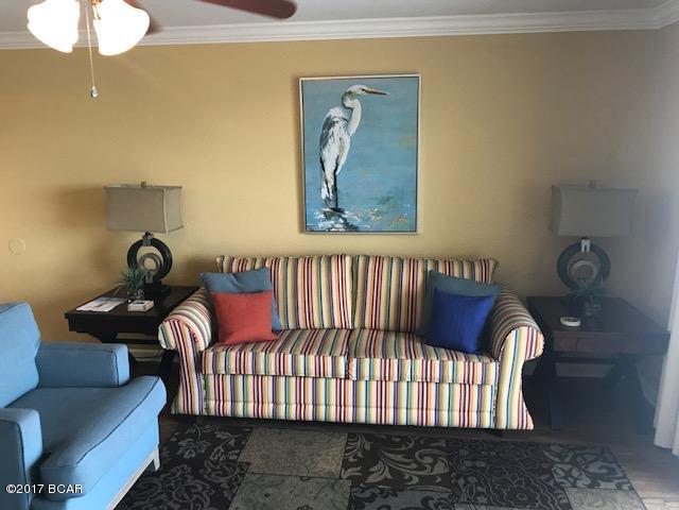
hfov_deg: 63.4
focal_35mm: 28
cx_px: 340
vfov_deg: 49.7
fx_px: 549
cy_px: 255
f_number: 1.8
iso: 25
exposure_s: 1/30
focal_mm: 3.99
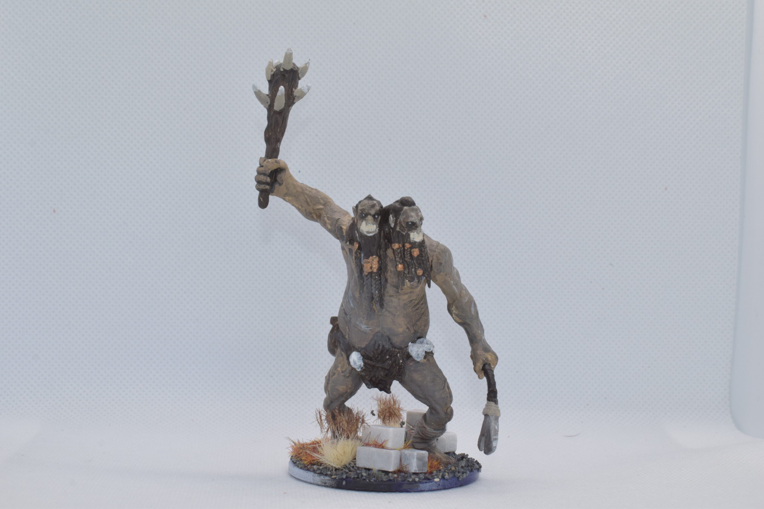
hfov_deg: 33.4
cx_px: 382
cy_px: 254
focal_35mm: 60
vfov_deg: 22.6
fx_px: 1273
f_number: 16
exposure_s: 1/125
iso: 800
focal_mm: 40
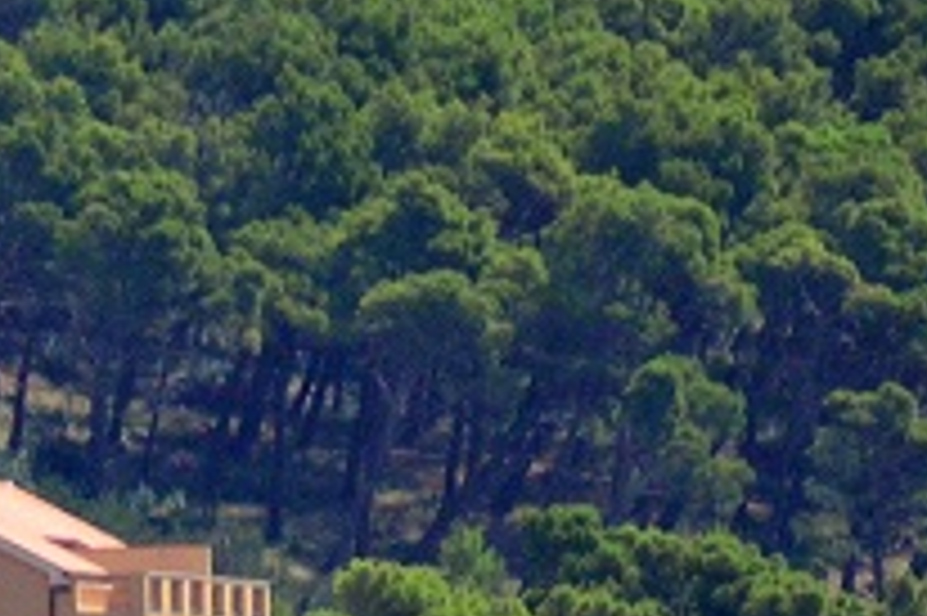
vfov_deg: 0.6
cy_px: 1394
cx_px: -909
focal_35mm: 2181
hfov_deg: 0.9
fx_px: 56114
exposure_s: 1/6400
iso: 2000
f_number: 5.6
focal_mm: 300
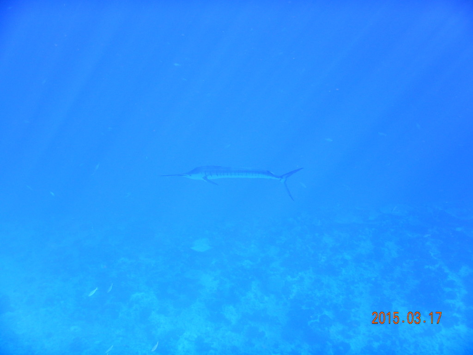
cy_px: 178
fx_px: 506
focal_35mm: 37
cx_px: 236
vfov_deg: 38.7
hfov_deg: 50.1
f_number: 4.2
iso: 125
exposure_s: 1/100
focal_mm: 6.6
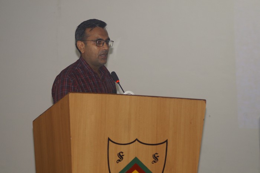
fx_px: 974
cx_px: 130
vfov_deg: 10.2
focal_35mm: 135
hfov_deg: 15.2
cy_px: 86
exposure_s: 1/60
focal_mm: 90
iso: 800
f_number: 4
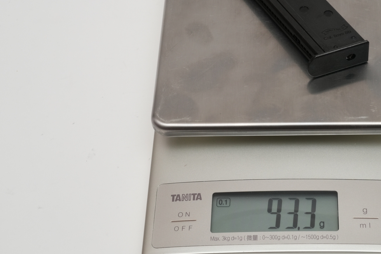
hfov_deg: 24.7
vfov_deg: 16.8
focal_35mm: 81
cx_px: 296
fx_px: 857
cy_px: 89
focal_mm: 49
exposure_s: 1/60
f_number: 22
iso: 800
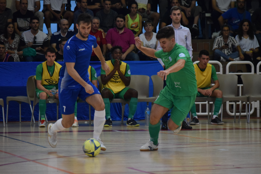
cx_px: 130
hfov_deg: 10.2
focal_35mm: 202
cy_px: 87
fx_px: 1468
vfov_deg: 6.8
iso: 3200
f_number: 4.8
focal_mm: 135
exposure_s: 1/400
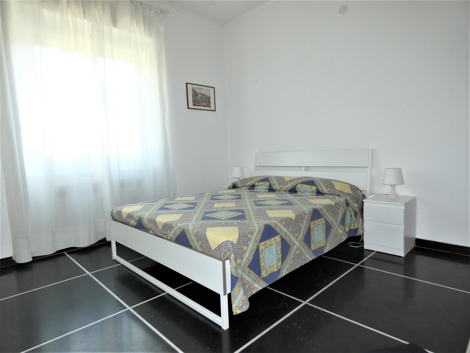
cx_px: 235
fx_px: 272
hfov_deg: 81.7
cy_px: 176
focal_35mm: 20
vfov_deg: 66.0
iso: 160
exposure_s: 1/60
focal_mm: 3.6
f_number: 2.8
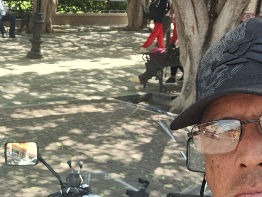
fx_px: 545
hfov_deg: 26.7
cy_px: 175
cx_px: 66
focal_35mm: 72
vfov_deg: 20.1
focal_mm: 3.72
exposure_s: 1/269
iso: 50
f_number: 2.2
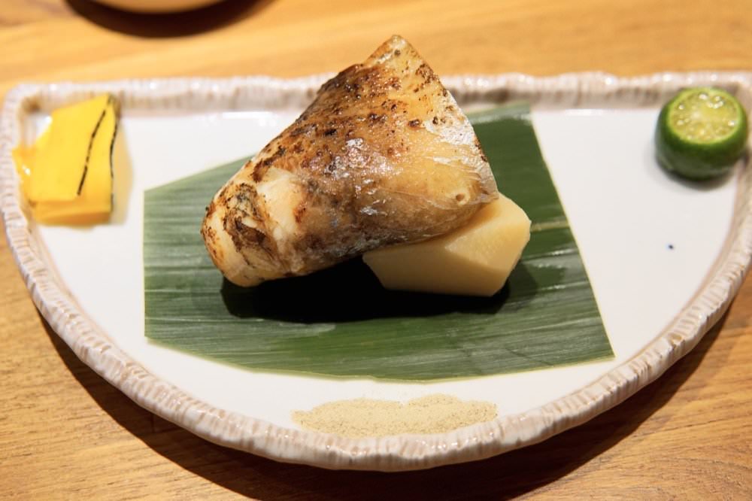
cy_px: 250
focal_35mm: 45
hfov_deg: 43.6
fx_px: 940
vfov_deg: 29.8
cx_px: 376
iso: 320
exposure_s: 1/60
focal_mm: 30
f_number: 4
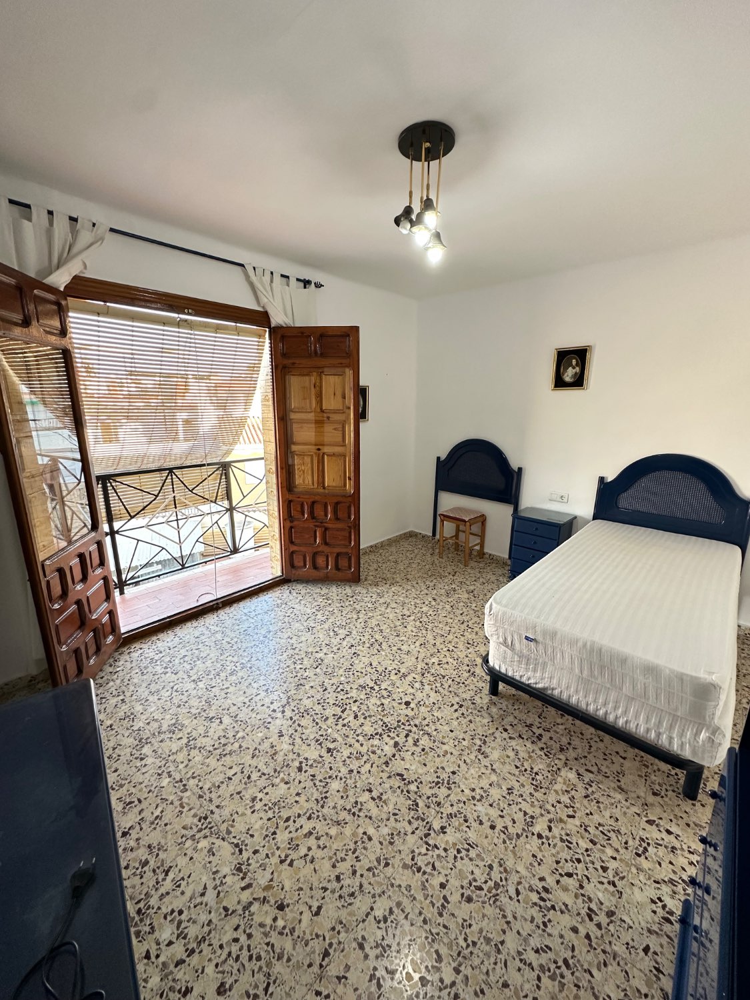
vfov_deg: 102.1
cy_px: 500
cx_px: 375
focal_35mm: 14
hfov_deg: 85.7
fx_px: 404
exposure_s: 1/100
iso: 250
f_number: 2.2
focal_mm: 2.22
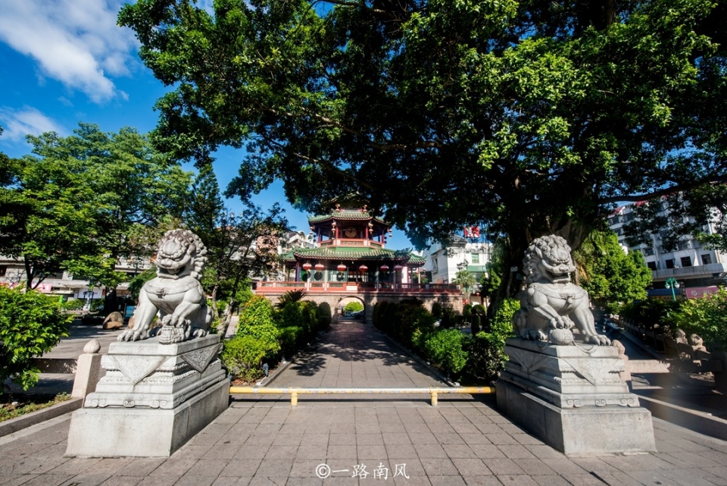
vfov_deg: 81.3
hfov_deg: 104.2
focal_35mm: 14
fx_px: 283
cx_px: 364
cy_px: 243
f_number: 14
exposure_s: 1/100
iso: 100
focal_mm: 14
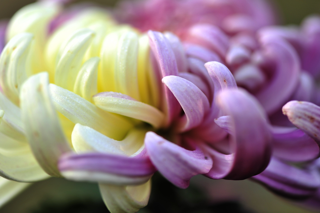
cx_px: 160
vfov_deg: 13.0
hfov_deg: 19.5
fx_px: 933
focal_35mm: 105
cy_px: 106
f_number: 3.2
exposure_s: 1/640
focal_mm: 105
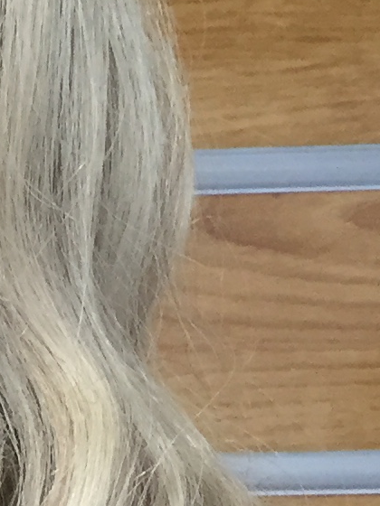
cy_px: 440
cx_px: -394
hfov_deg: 8.3
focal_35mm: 169
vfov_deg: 11.6
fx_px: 2474
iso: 125
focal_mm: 4.15
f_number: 2.2
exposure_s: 1/33
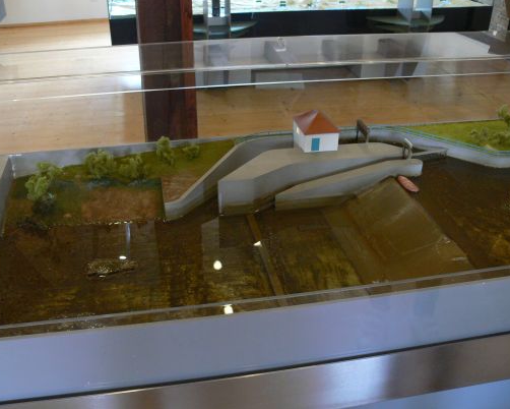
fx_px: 559
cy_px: 203
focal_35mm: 37
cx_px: 244
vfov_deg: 40.2
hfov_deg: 49.1
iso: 200
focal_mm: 7.4
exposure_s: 1/25
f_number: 2.8
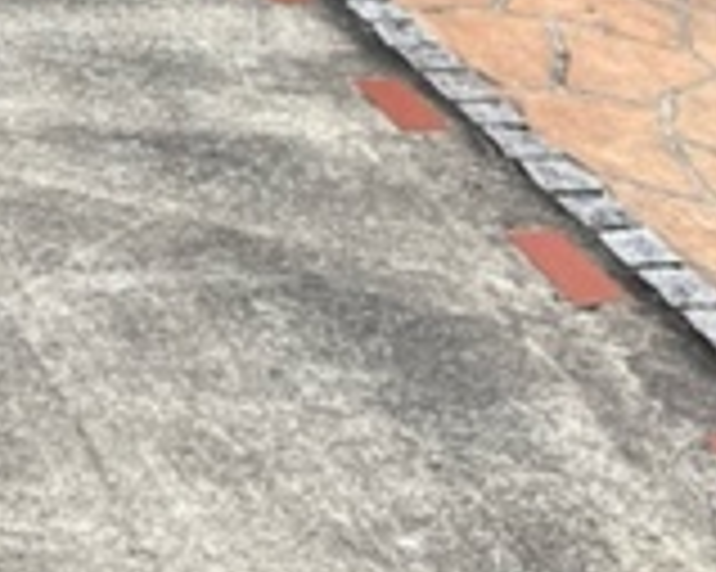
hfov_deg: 17.2
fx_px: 2160
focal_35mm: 102
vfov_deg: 13.4
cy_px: -495
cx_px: -320
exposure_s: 1/1066
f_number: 1.6
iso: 50
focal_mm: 5.1
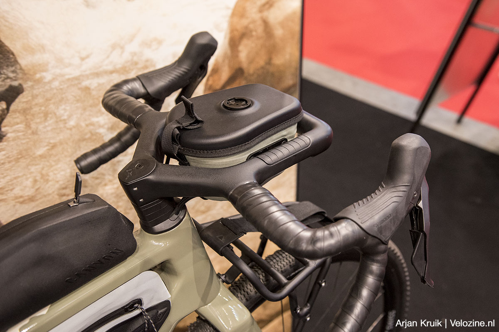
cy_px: 166
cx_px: 250
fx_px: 499
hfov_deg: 53.1
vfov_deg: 36.9
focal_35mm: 36
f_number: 4.5
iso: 2000
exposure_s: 1/125
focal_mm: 36
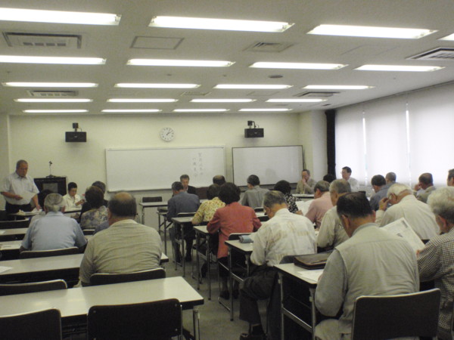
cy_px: 170
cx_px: 227
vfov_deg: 39.7
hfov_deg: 51.4
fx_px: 472
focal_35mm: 36
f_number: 4.1
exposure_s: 1/200
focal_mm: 6.53
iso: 800
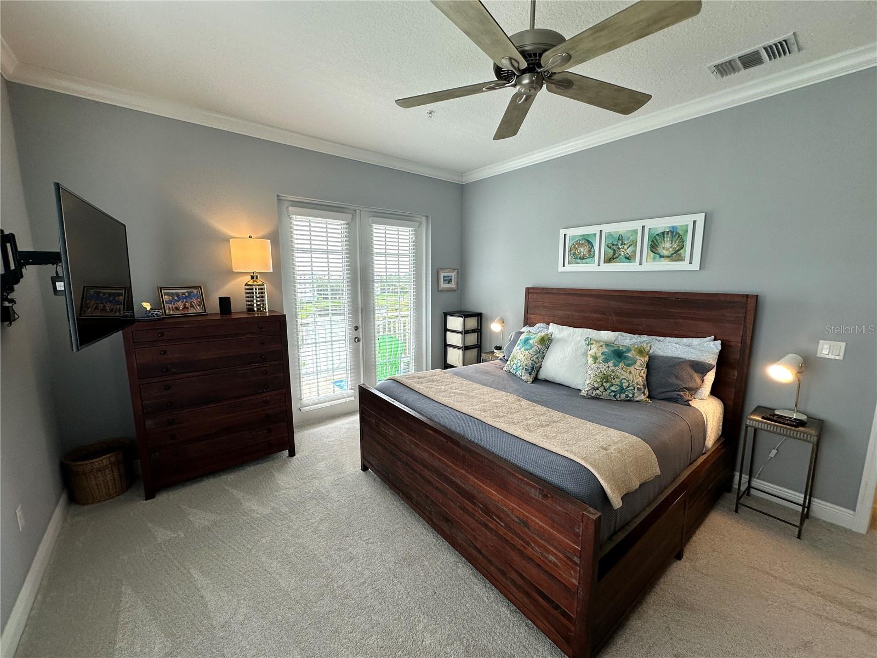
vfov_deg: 85.7
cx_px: 438
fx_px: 355
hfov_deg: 102.1
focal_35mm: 14
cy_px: 329
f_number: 2.2
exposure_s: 1/120
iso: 64
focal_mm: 2.22
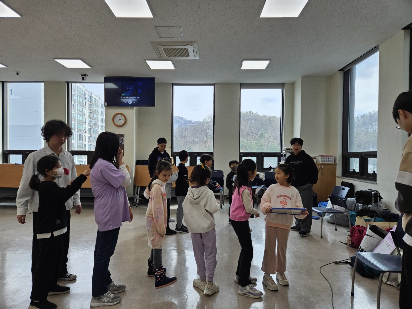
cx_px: 206
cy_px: 154
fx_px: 274
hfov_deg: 73.9
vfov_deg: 58.9
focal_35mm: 23
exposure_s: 1/120
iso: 32
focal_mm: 5.4
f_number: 1.8
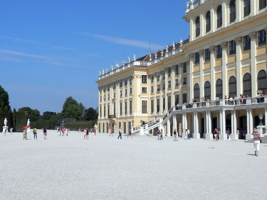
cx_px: 113
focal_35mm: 52
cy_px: 104
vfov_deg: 28.0
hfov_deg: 36.7
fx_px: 401
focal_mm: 6
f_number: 9.7
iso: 125
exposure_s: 1/500
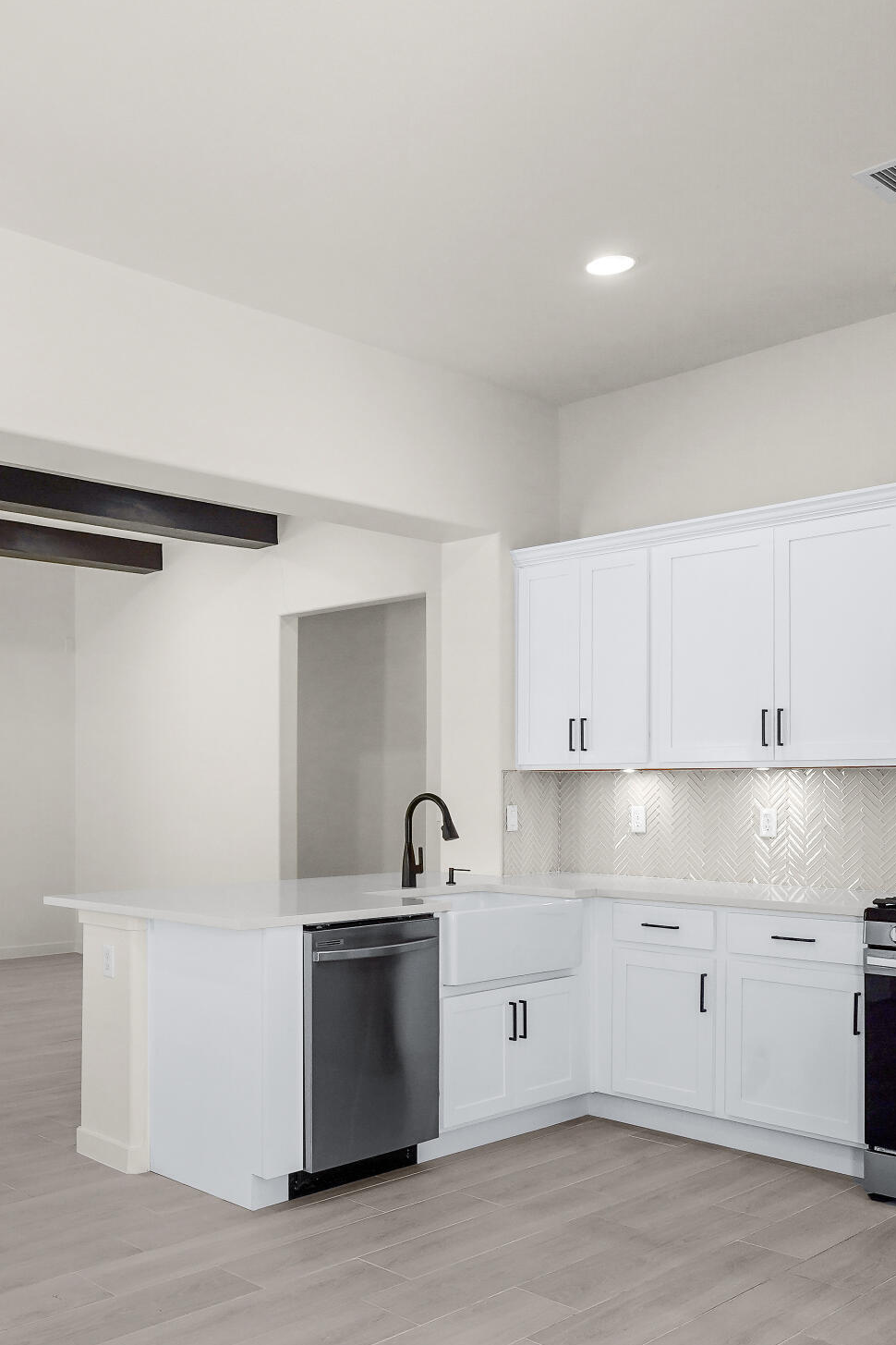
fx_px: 1232
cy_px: 775
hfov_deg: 38.9
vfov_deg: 57.0
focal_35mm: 33
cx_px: 218
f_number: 10
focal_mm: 16
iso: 640
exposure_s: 1/25
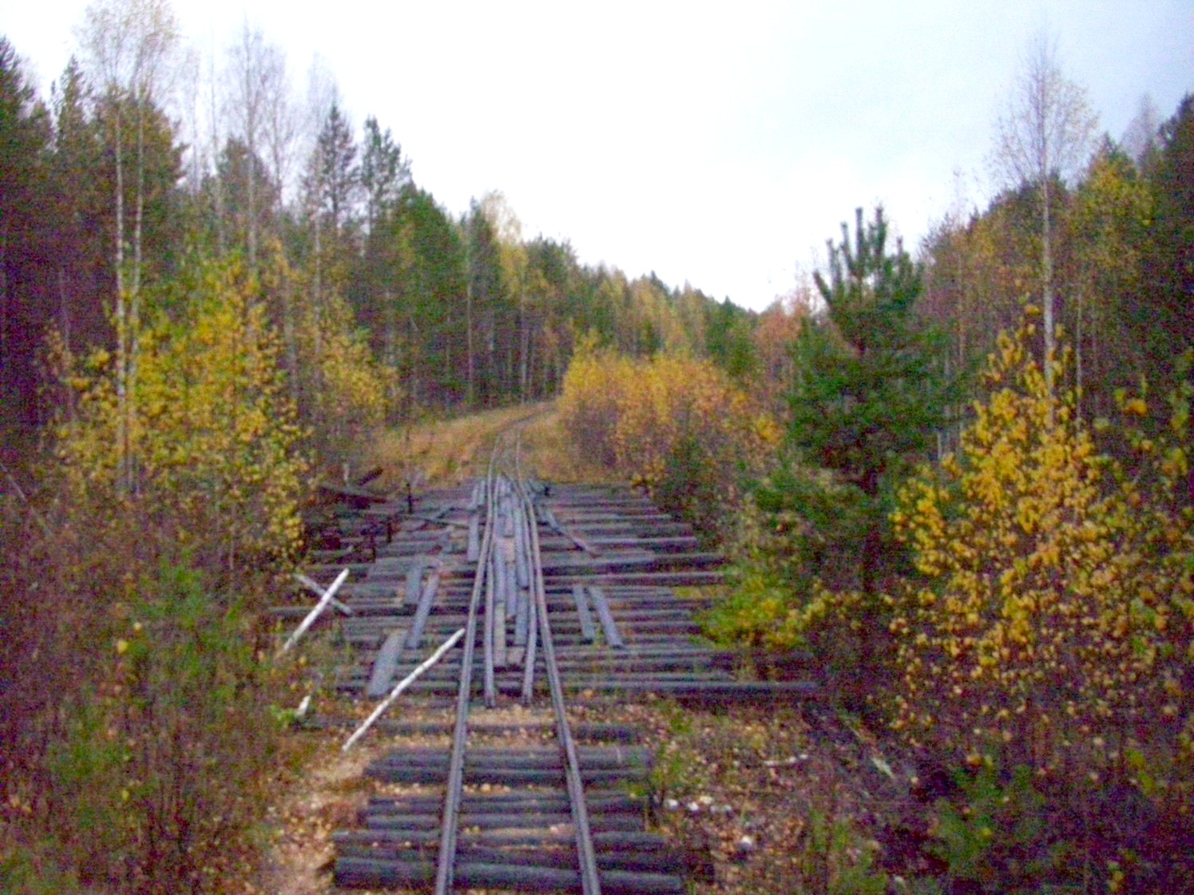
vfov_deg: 41.8
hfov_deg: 54.0
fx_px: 1173
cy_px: 448
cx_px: 597
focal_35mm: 34
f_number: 2.9
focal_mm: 5.7
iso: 1250
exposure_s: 1/200
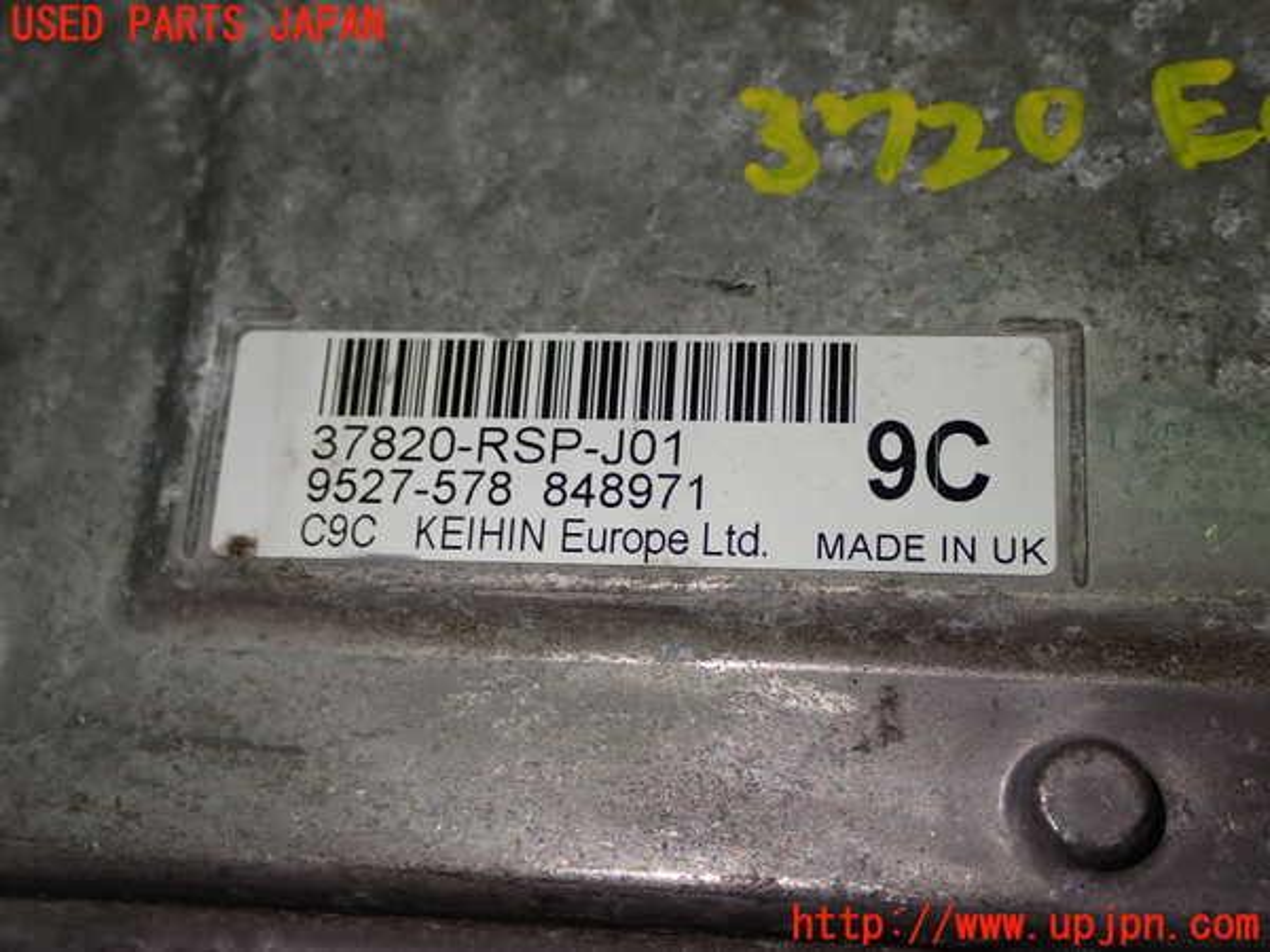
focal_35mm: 50
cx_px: 635
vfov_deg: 29.1
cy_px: 476
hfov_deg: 38.2
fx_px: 1834
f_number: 3.2
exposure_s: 1/80
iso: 200
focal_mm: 9.01
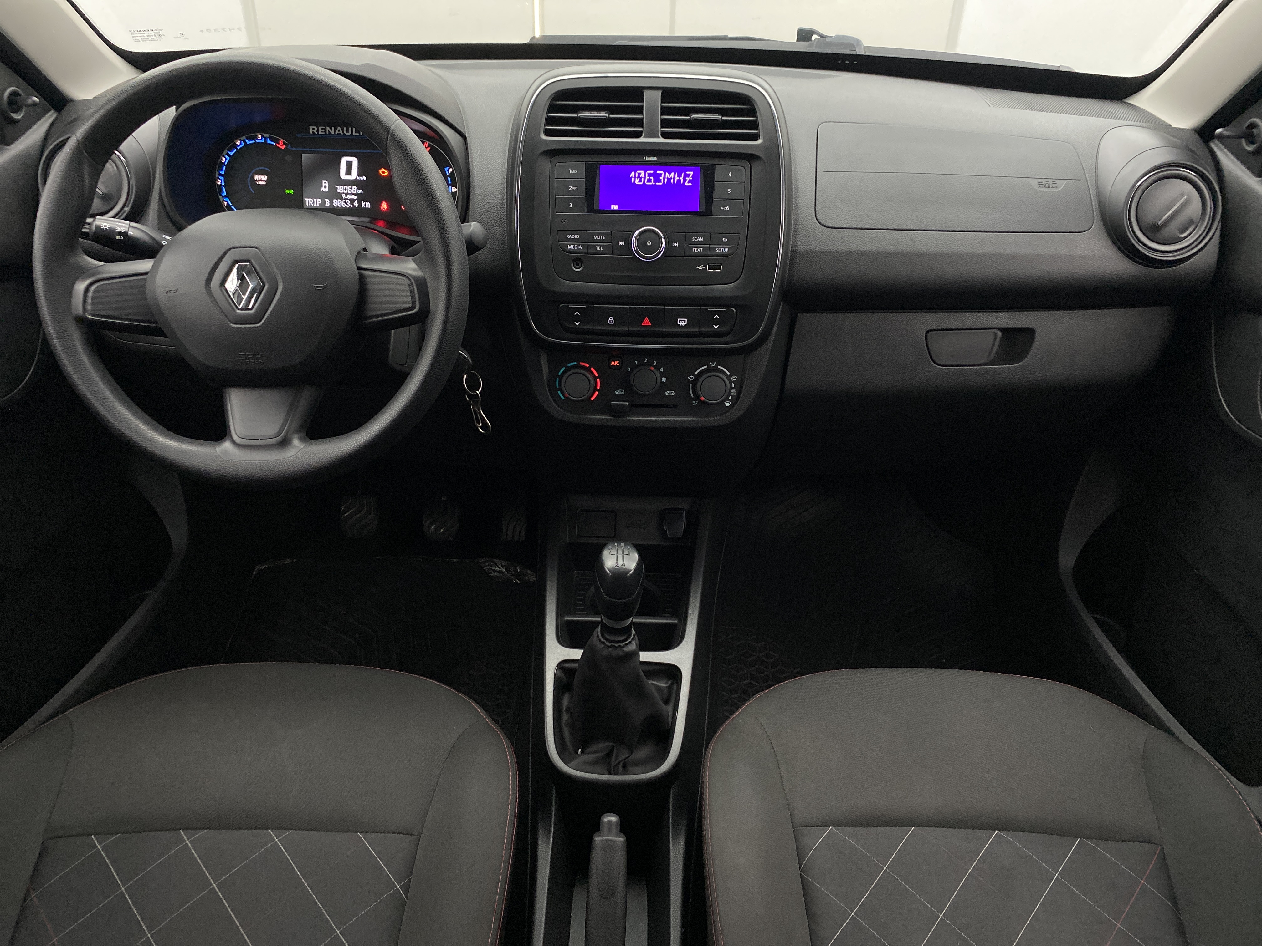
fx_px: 948
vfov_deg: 53.1
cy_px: 473
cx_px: 631
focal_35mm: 26
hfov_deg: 67.3
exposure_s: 1/60
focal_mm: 4.25
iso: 320
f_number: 1.8
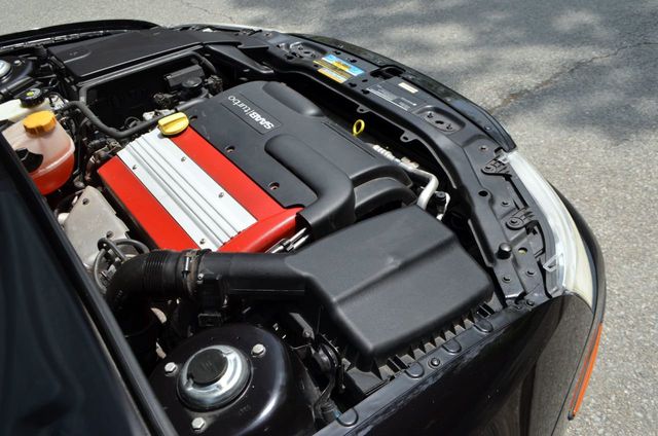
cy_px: 218
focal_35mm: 33
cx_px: 329
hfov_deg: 57.3
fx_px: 602
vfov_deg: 39.8
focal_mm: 22
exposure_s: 1/250
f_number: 8
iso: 140
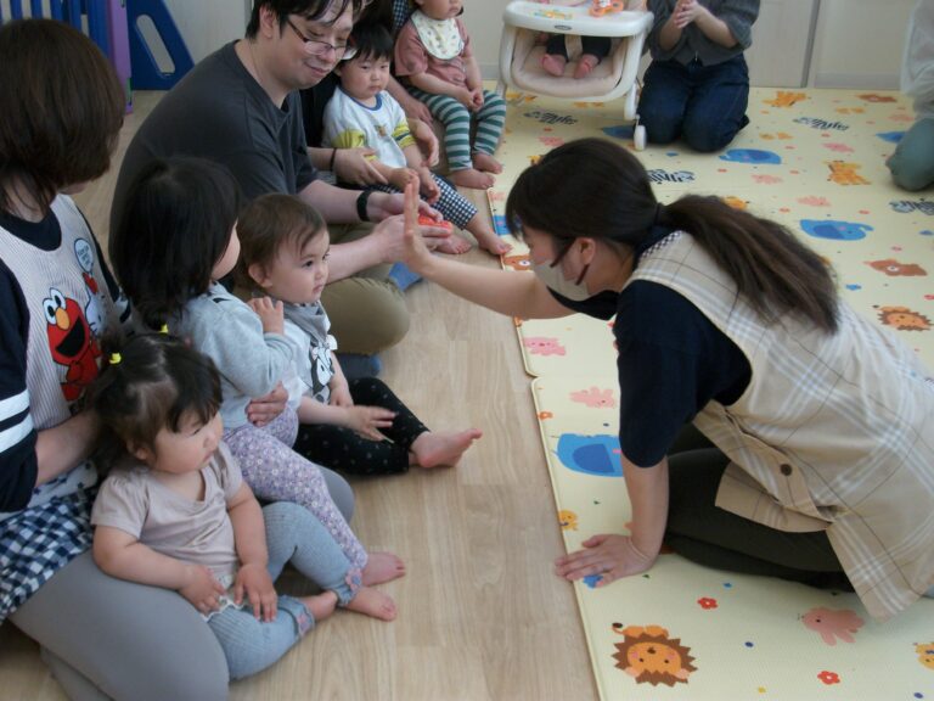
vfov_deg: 29.7
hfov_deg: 38.9
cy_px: 350
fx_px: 1322
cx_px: 467
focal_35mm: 49
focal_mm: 8.8
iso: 178
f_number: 3.6
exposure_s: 1/63.2
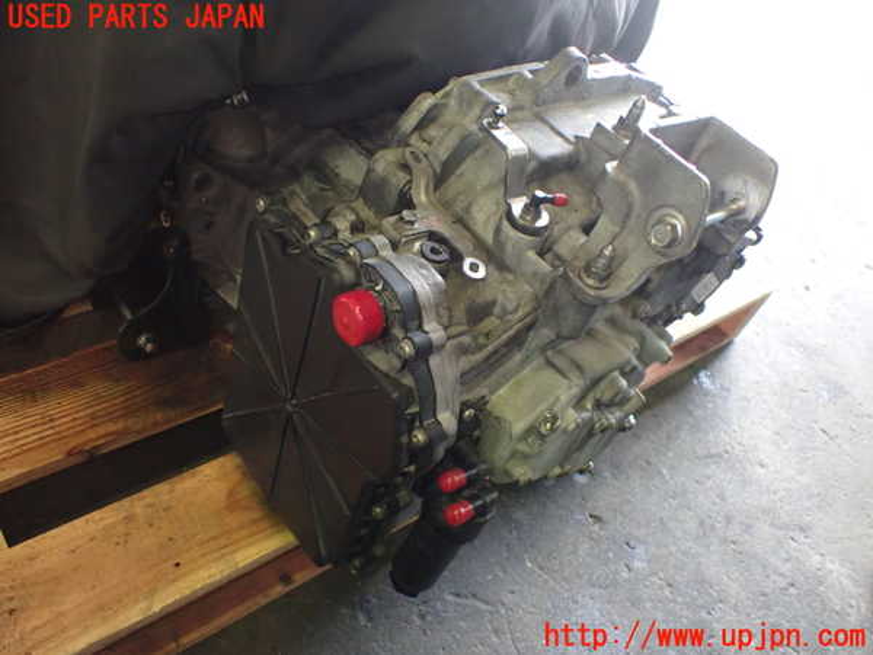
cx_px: 436
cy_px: 328
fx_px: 757
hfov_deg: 60.0
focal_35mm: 30
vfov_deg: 46.8
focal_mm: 5.4
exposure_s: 1/80
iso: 800
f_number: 2.3
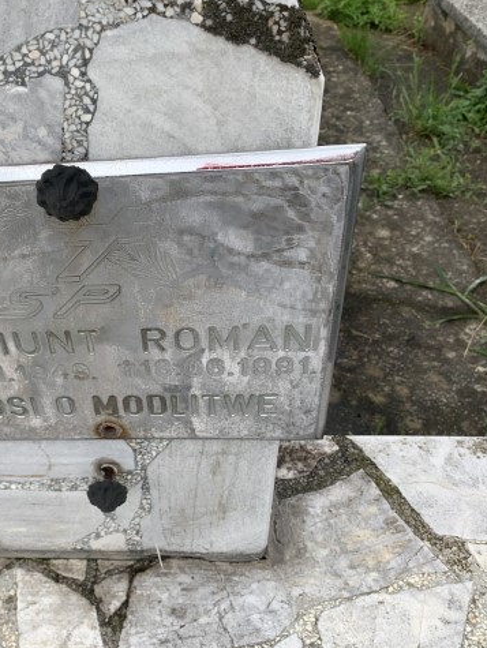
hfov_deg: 40.0
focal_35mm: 35
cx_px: 143
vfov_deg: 52.6
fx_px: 656
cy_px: 322
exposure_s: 1/1585
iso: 25
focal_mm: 4.25
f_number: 1.8
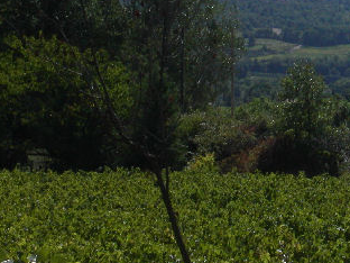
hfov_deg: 7.7
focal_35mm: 256
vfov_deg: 5.8
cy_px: 8
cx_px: 381
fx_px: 2588
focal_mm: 23.4
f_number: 8
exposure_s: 1/500
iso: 100
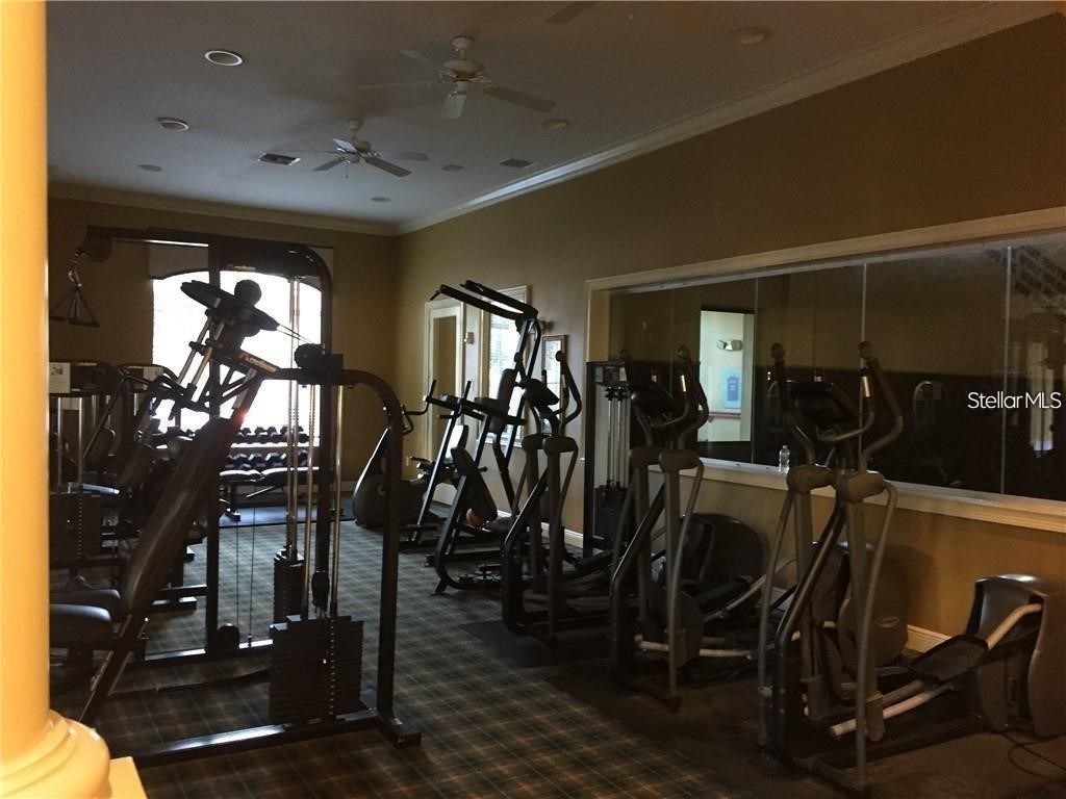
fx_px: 893
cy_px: 400
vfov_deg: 48.2
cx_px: 533
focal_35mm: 29
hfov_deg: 61.7
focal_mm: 4.15
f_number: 2.2
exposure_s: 1/17
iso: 250
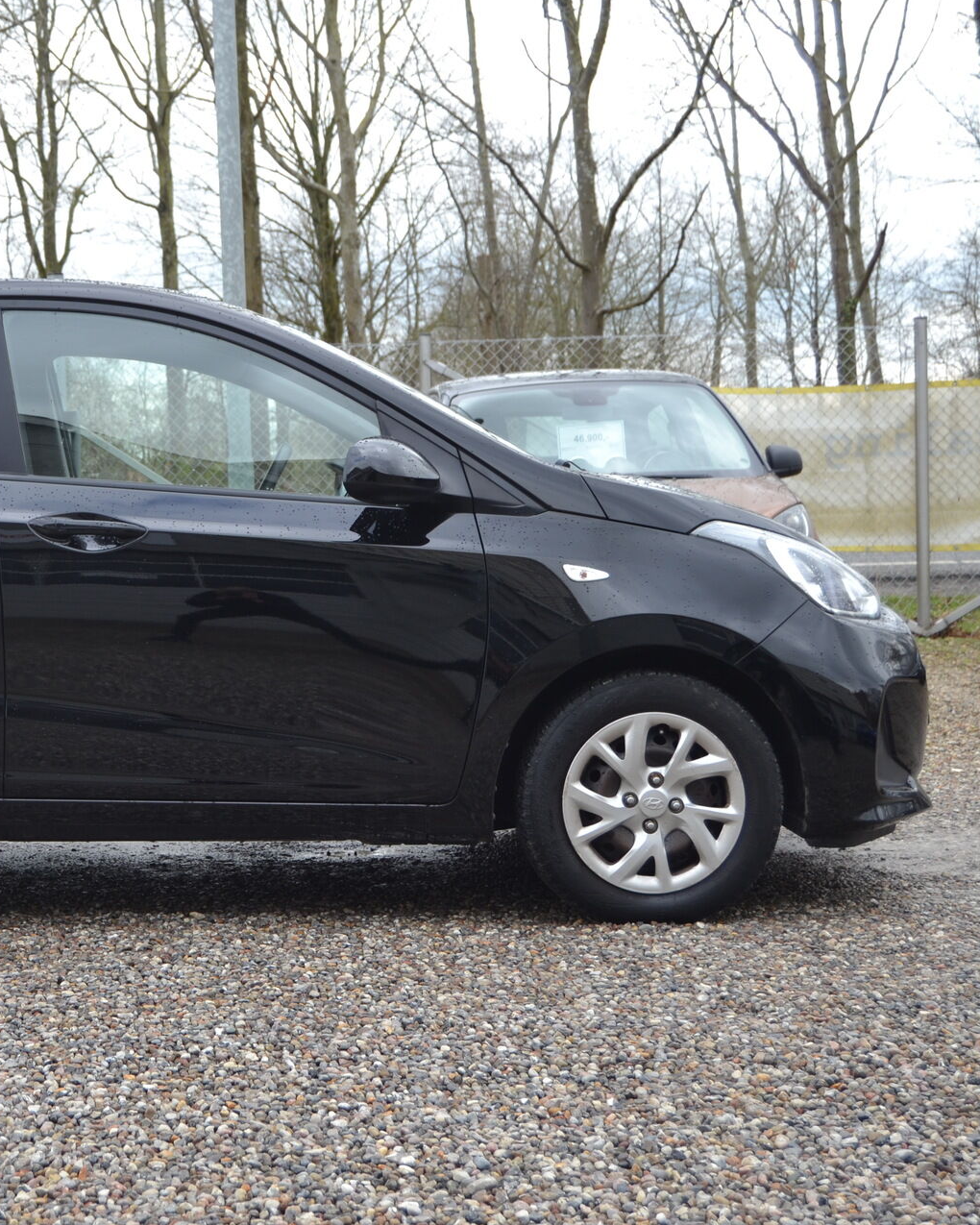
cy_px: 611
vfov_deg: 28.8
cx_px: 111
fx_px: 2382
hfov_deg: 22.7
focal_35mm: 66
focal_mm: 31
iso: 100
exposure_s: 1/125
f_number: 5.6
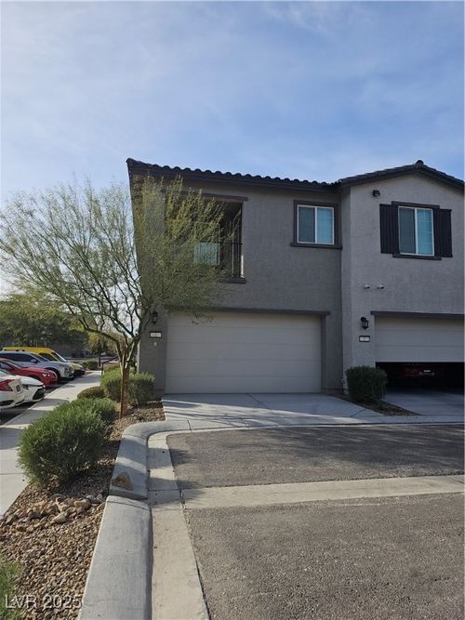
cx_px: 232
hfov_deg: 58.9
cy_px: 310
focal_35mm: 23
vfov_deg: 73.9
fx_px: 412
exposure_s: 1/677
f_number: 1.7
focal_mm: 6.3
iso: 10
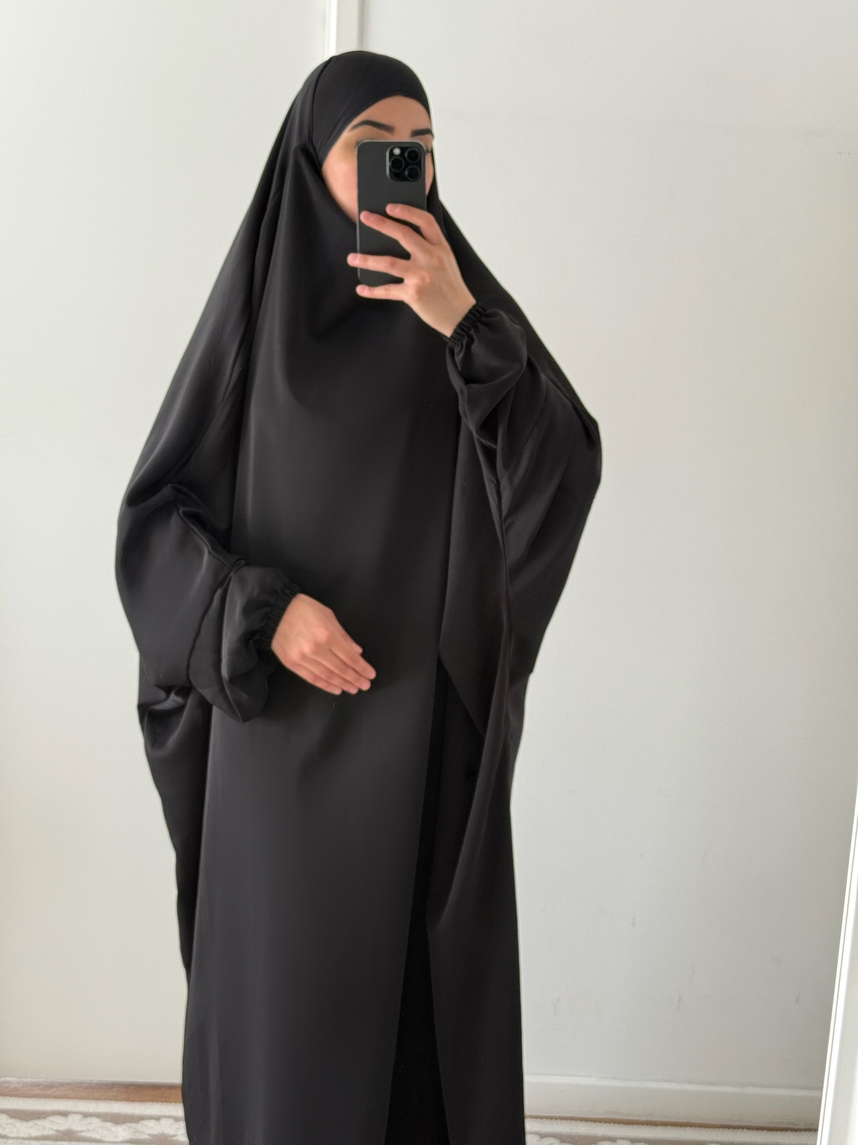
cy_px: 572
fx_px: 1586
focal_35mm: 48
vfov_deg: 39.7
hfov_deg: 30.3
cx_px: 429
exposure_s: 1/102
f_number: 1.78
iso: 100
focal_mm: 6.76
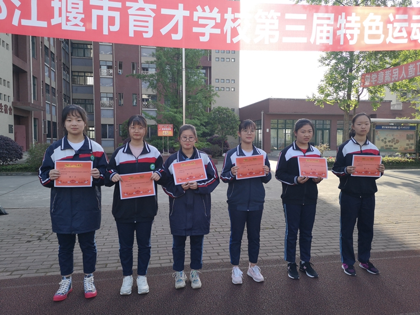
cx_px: 210
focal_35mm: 27
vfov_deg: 51.4
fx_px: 328
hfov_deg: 65.3
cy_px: 158
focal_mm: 3.95
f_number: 1.8
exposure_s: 1/628
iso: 50
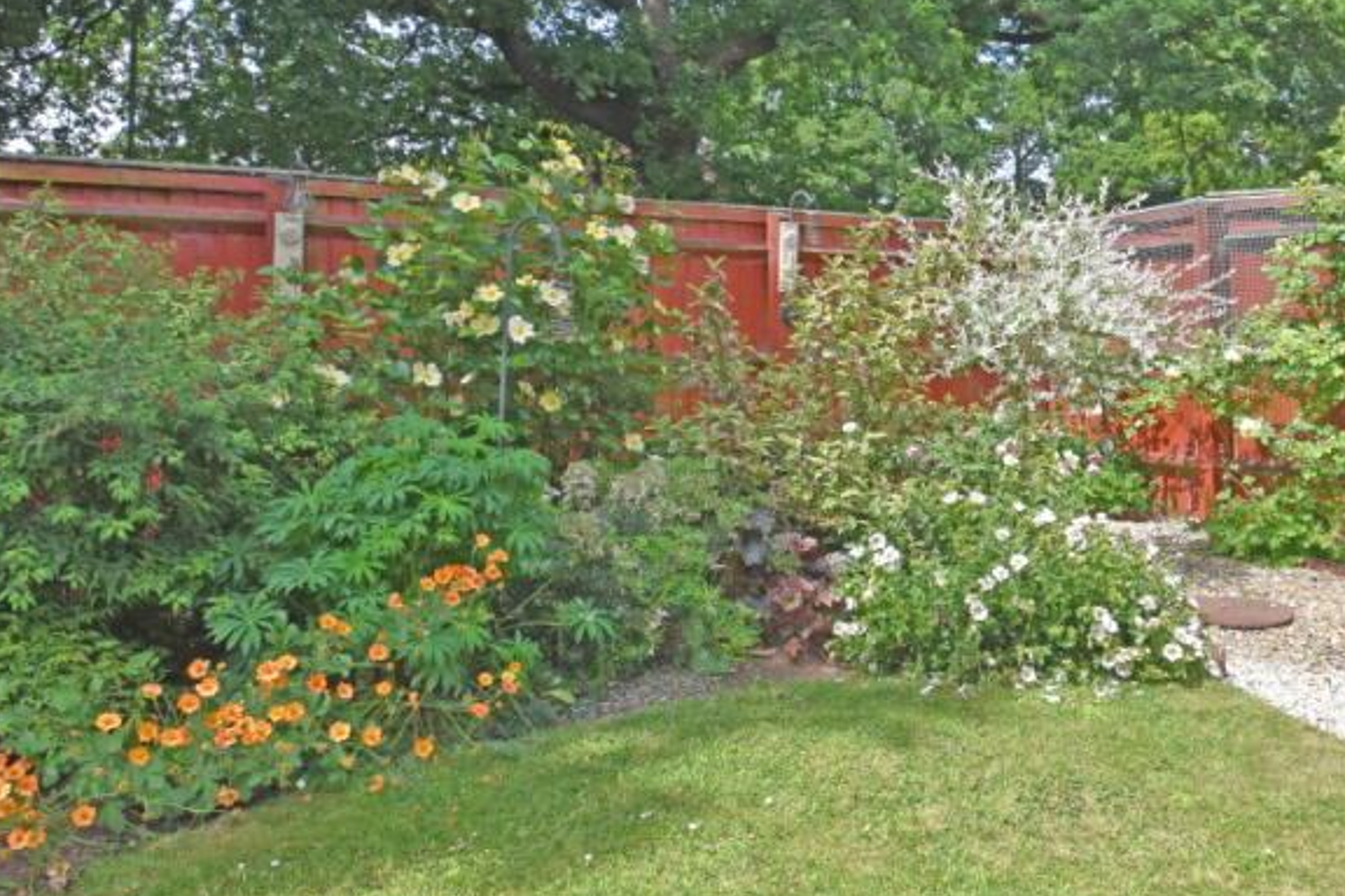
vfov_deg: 40.8
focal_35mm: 32
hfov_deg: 57.7
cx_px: 869
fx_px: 1195
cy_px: 340
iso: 200
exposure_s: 1/250
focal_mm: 12
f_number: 8
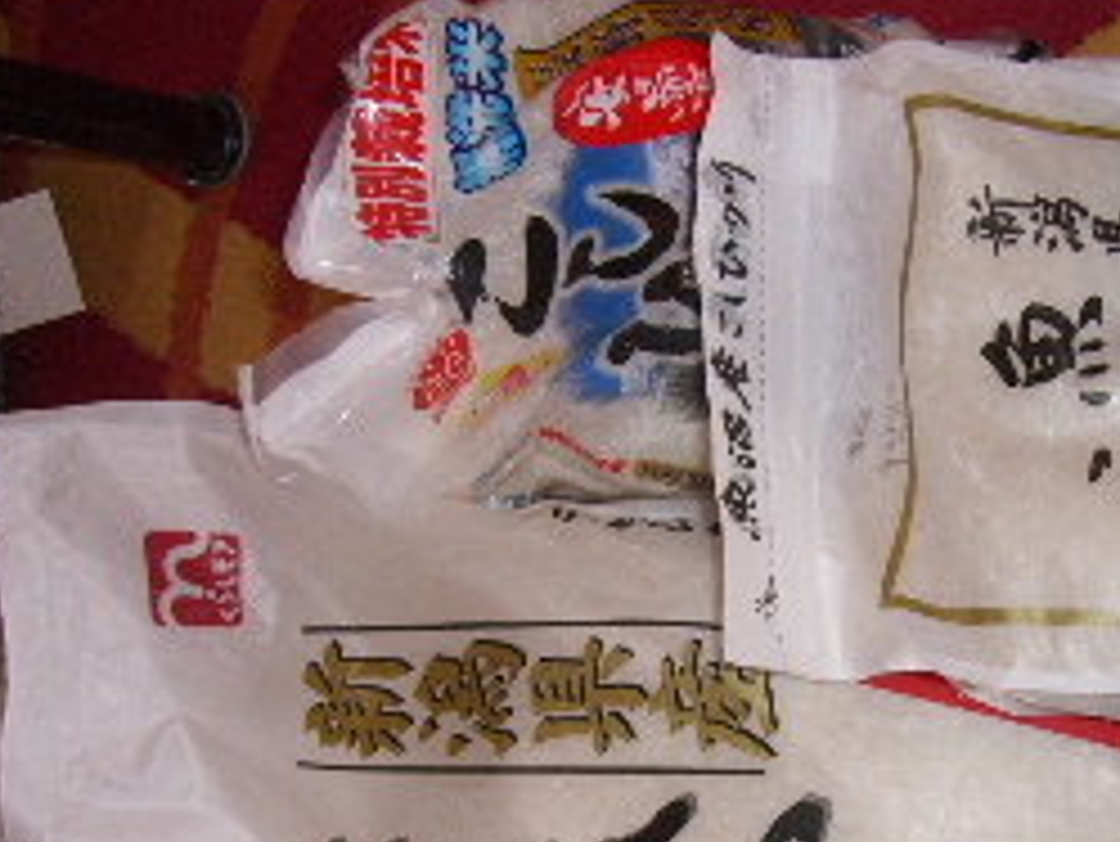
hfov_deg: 31.1
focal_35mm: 61
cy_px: 572
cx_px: 837
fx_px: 1975
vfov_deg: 23.9
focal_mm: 6.2
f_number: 2.7
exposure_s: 1/60
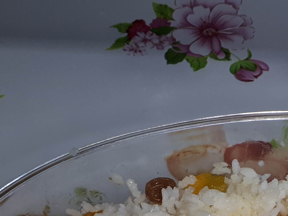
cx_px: 295
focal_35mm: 91
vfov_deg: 14.9
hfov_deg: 20.8
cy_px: 335
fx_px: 757
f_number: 1.9
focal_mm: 3.6
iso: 50
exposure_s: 1/33
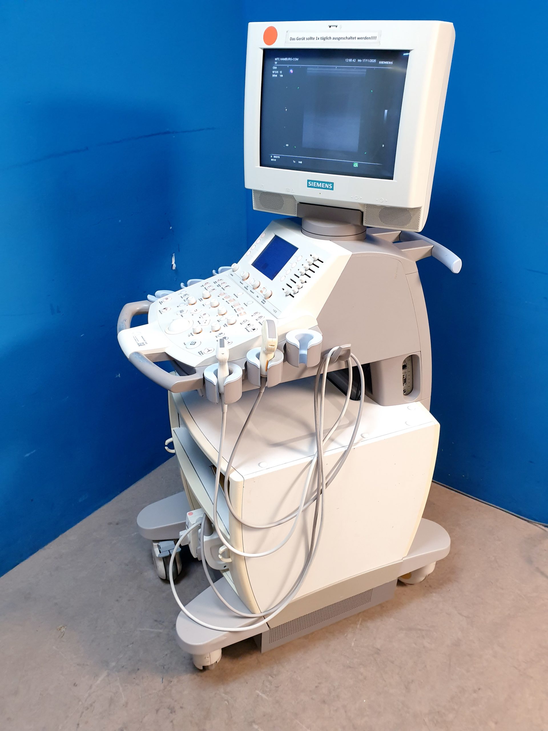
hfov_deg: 53.1
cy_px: 366
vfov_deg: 67.3
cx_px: 274
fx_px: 549
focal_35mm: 26
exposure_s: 1/50
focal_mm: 4.3
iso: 250
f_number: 2.4
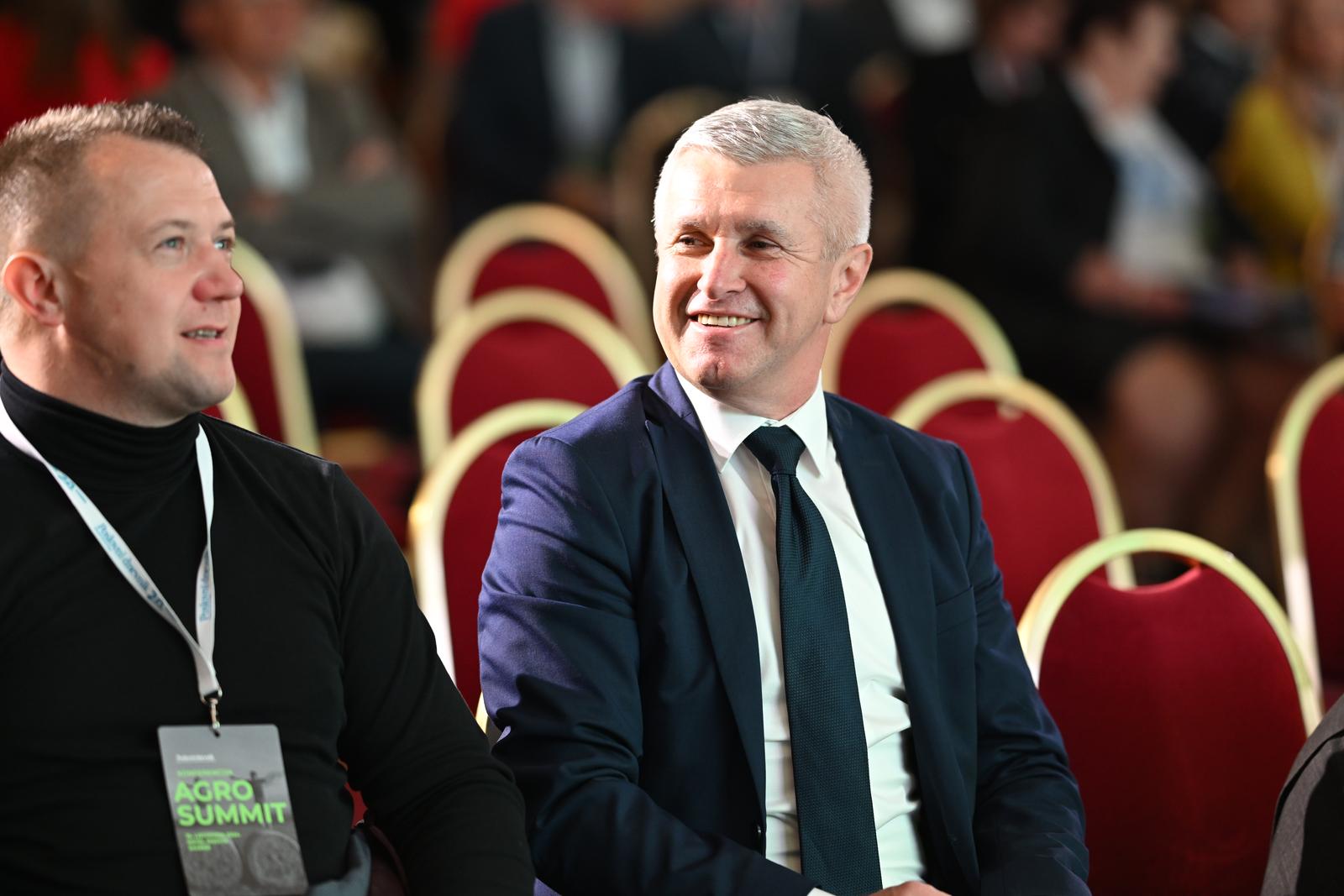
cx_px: 672
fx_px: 5040
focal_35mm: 135
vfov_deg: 10.2
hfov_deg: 15.2
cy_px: 448
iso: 1250
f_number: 2
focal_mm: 135
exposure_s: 1/200
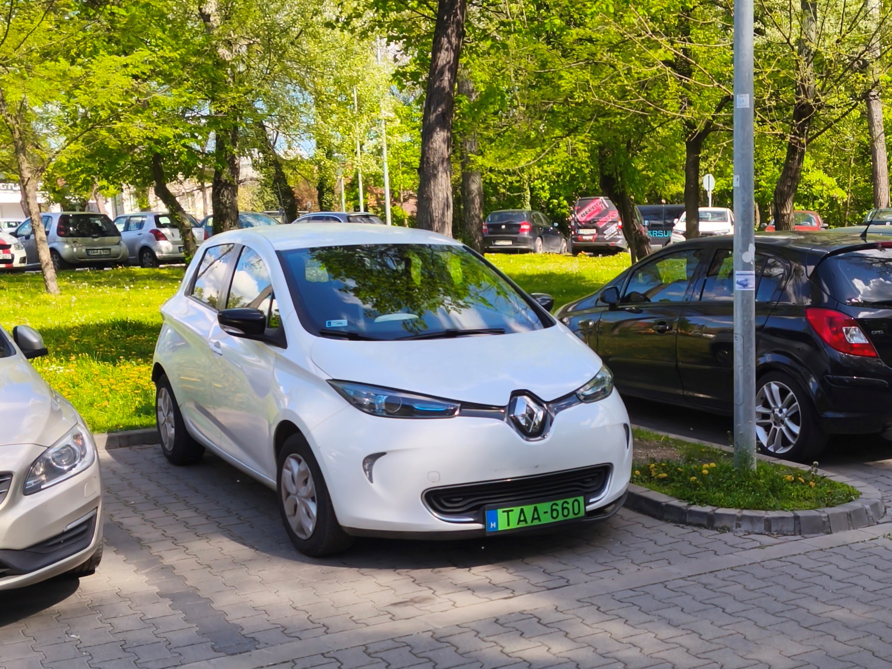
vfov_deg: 58.9
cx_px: 446
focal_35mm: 23
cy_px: 334
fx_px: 593
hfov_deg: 73.9
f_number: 1.7
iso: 80
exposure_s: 1/1587
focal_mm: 5.35
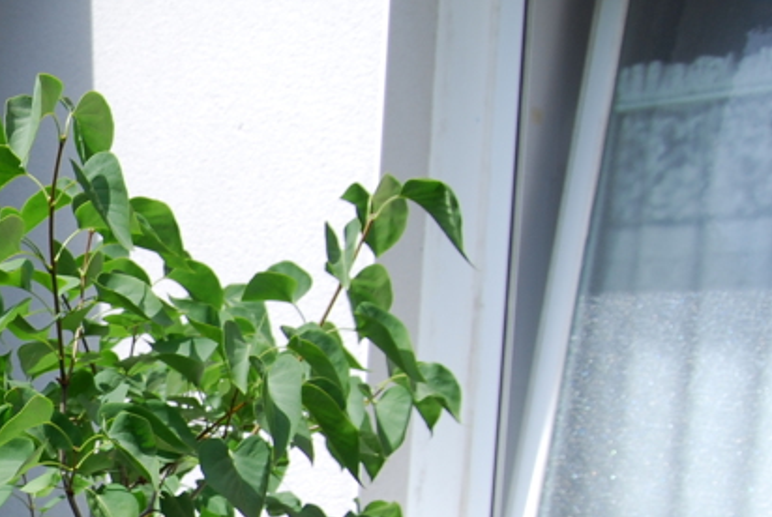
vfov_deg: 15.2
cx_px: -305
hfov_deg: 20.5
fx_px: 1890
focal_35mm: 88
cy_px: 575
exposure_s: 1/200
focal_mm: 18
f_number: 7.1
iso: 100
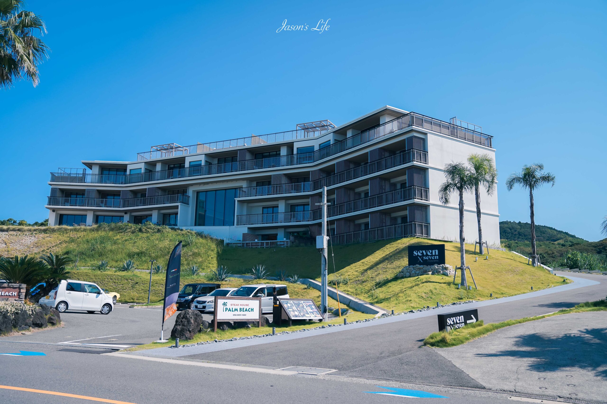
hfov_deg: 60.3
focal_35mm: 31
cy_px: 202
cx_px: 304
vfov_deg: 42.3
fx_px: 523
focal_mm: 31
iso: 100
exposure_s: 1/1600
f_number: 3.5
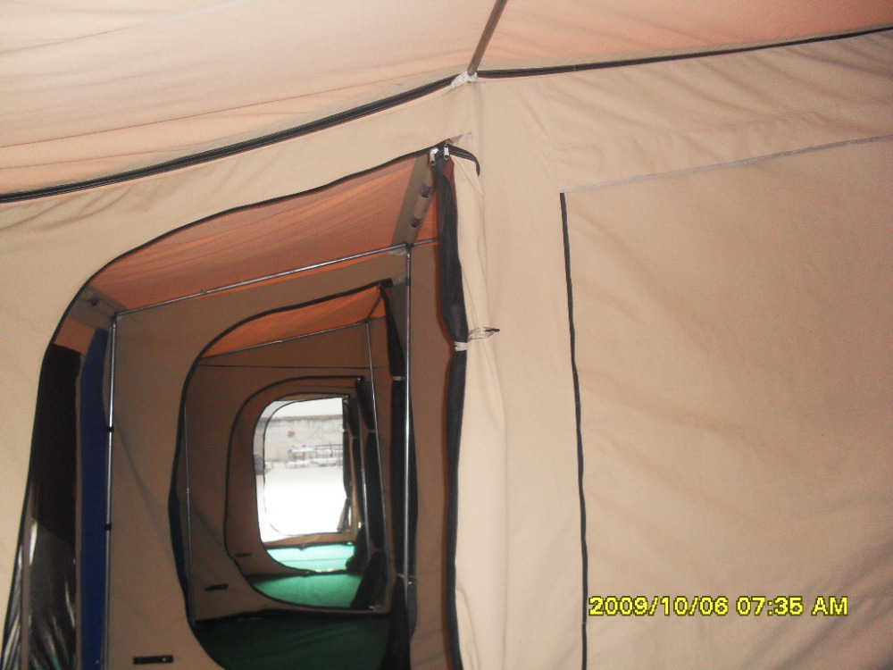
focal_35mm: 35
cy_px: 335
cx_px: 446
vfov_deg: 40.7
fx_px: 903
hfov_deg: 52.6
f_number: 3.2
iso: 200
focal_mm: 6.3
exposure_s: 1/45
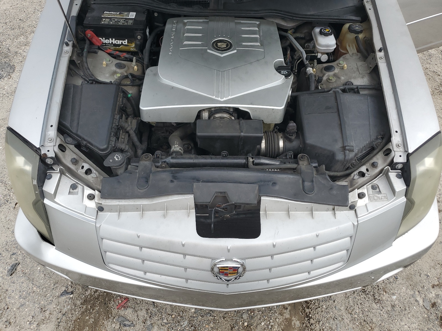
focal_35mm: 26
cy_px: 166
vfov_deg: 53.1
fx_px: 332
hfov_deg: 67.3
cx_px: 221
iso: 50
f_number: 1.5
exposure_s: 1/1250
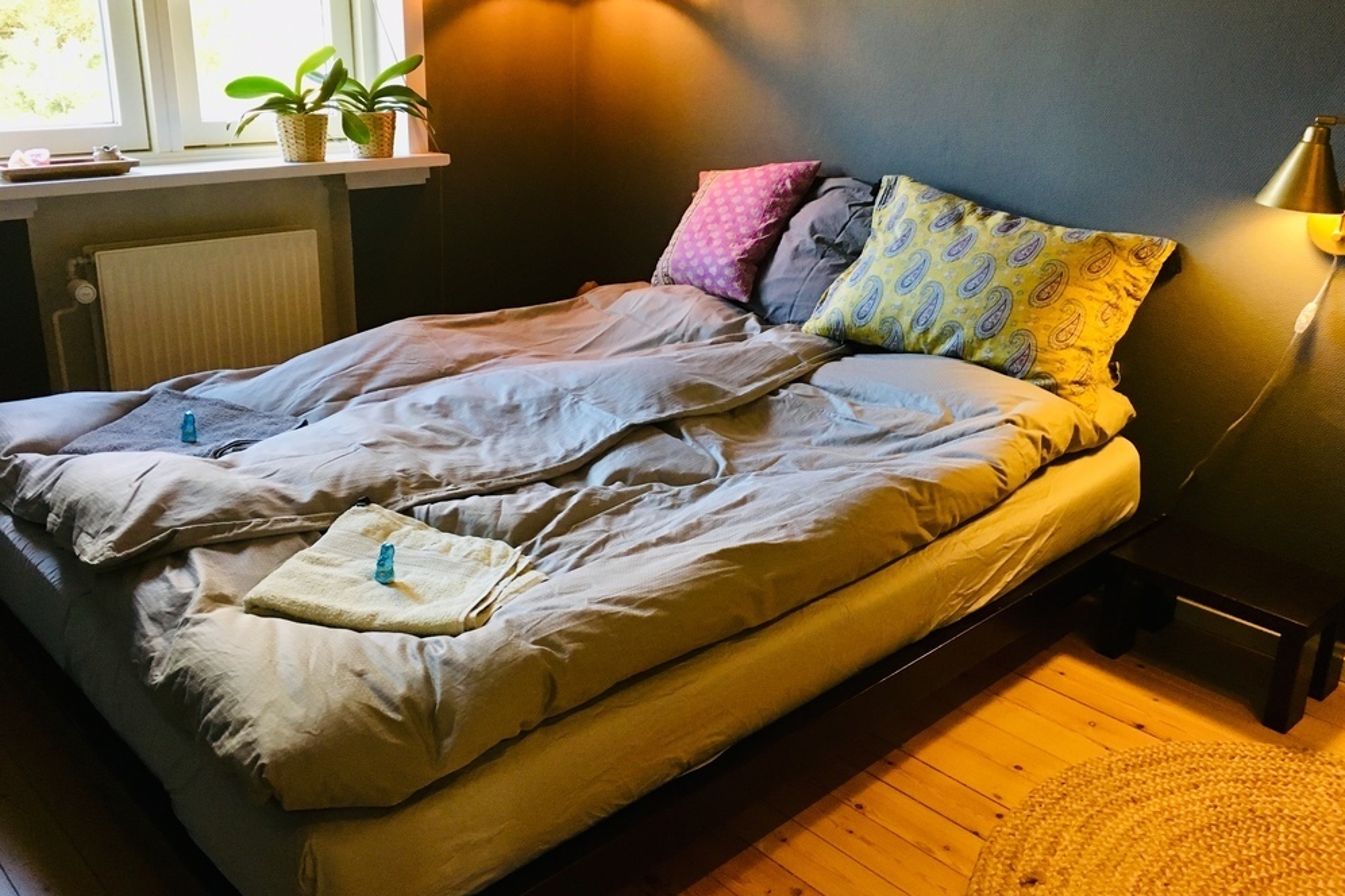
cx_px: 663
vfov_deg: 42.2
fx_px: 1158
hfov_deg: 60.3
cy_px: 390
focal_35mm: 31
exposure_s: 1/33
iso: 200
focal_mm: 4.15
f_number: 2.2
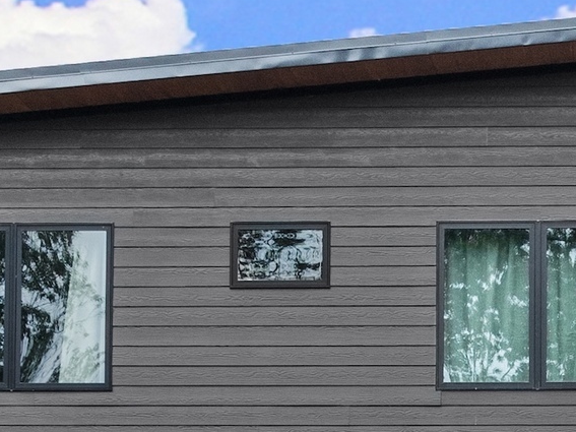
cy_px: 640
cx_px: 575
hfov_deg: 14.9
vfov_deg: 11.0
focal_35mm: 130
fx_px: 2163
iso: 170
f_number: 2.8
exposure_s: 1/60
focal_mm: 12.29
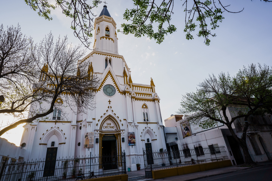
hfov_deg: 84.0
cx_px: 136
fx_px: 151
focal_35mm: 20
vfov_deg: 61.9
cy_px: 90
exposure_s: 1/1250
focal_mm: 20
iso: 160
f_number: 4
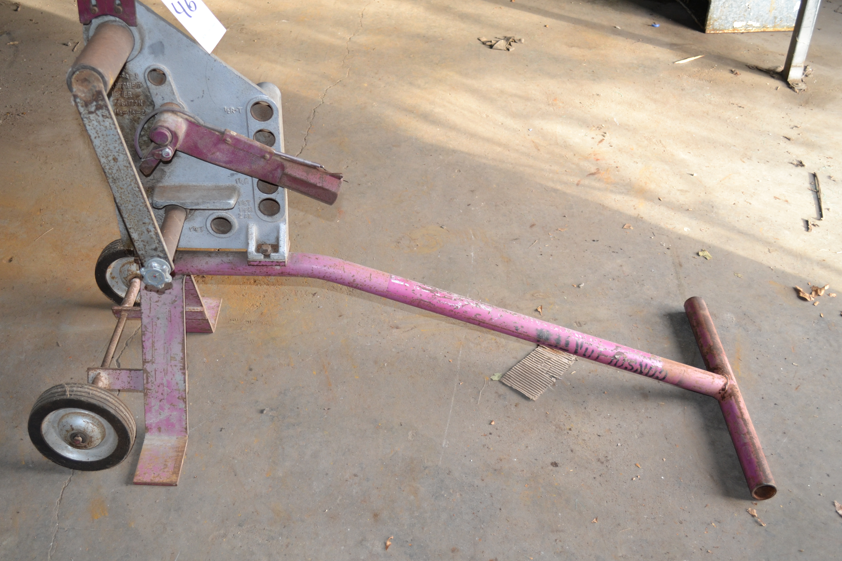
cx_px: 344
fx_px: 935
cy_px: 235
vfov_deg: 33.3
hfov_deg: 48.2
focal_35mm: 40
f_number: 3.8
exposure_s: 1/100
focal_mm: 22
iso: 400
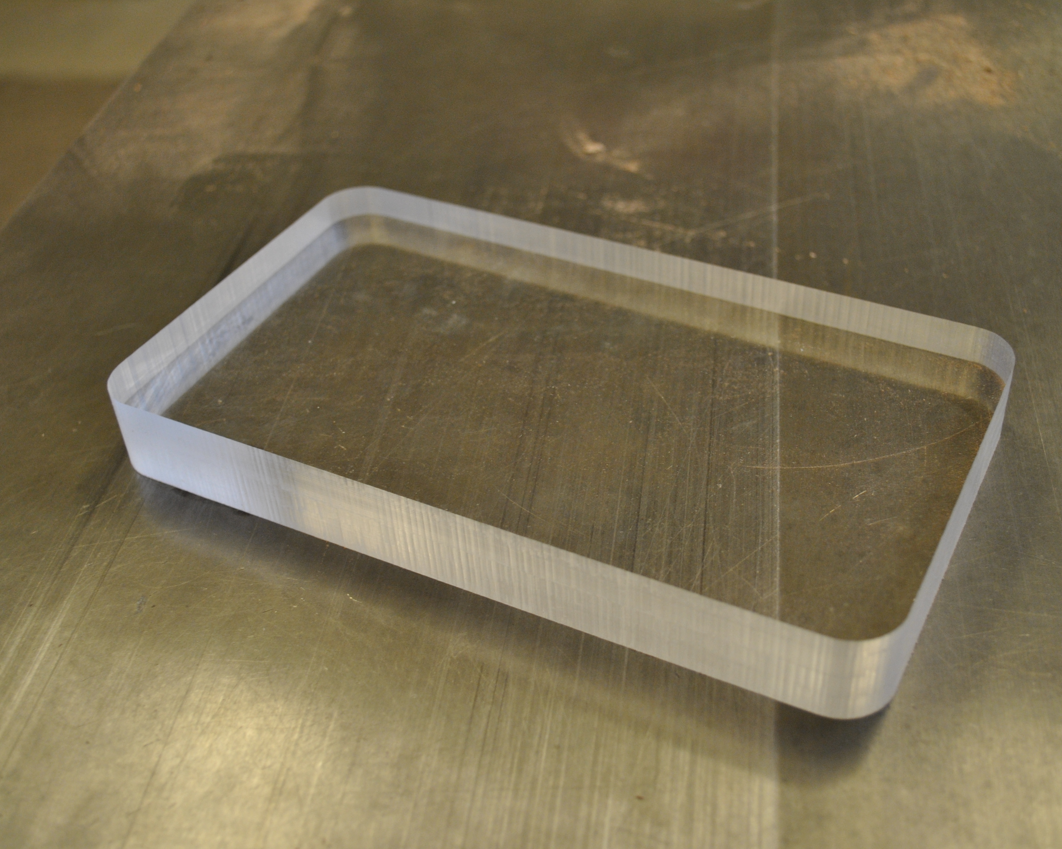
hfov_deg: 42.0
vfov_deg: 34.2
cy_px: 425
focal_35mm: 44
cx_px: 582
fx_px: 1383
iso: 400
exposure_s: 1/30
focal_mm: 26
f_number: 4.2
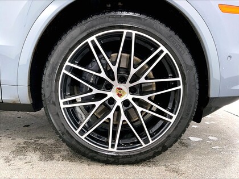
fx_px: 200
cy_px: 90
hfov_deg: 61.7
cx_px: 120
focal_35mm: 29
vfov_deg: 48.2
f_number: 1.8
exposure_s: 1/122
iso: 64
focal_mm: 3
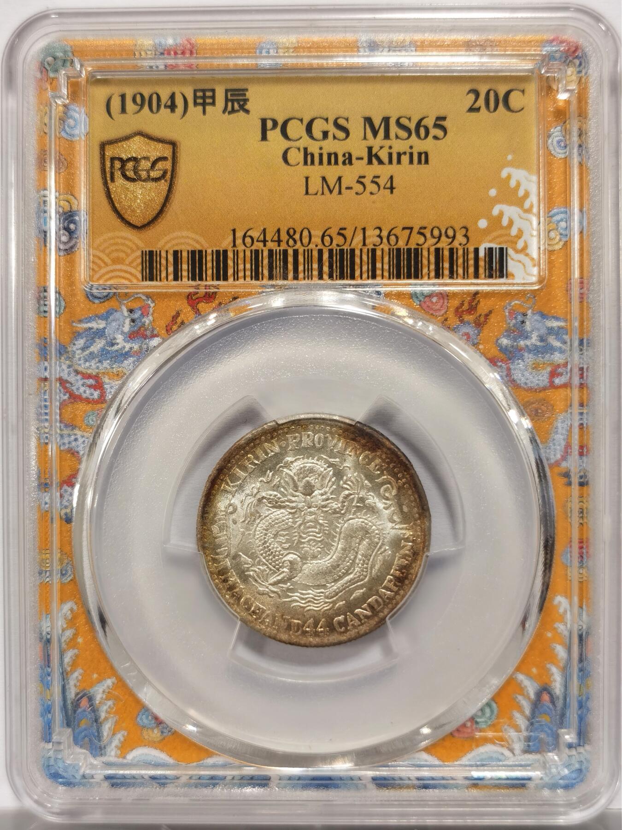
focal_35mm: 54
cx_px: 311
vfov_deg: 35.5
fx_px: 1294
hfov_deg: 27.0
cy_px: 415
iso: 100
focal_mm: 5.56
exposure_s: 1/100
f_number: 16
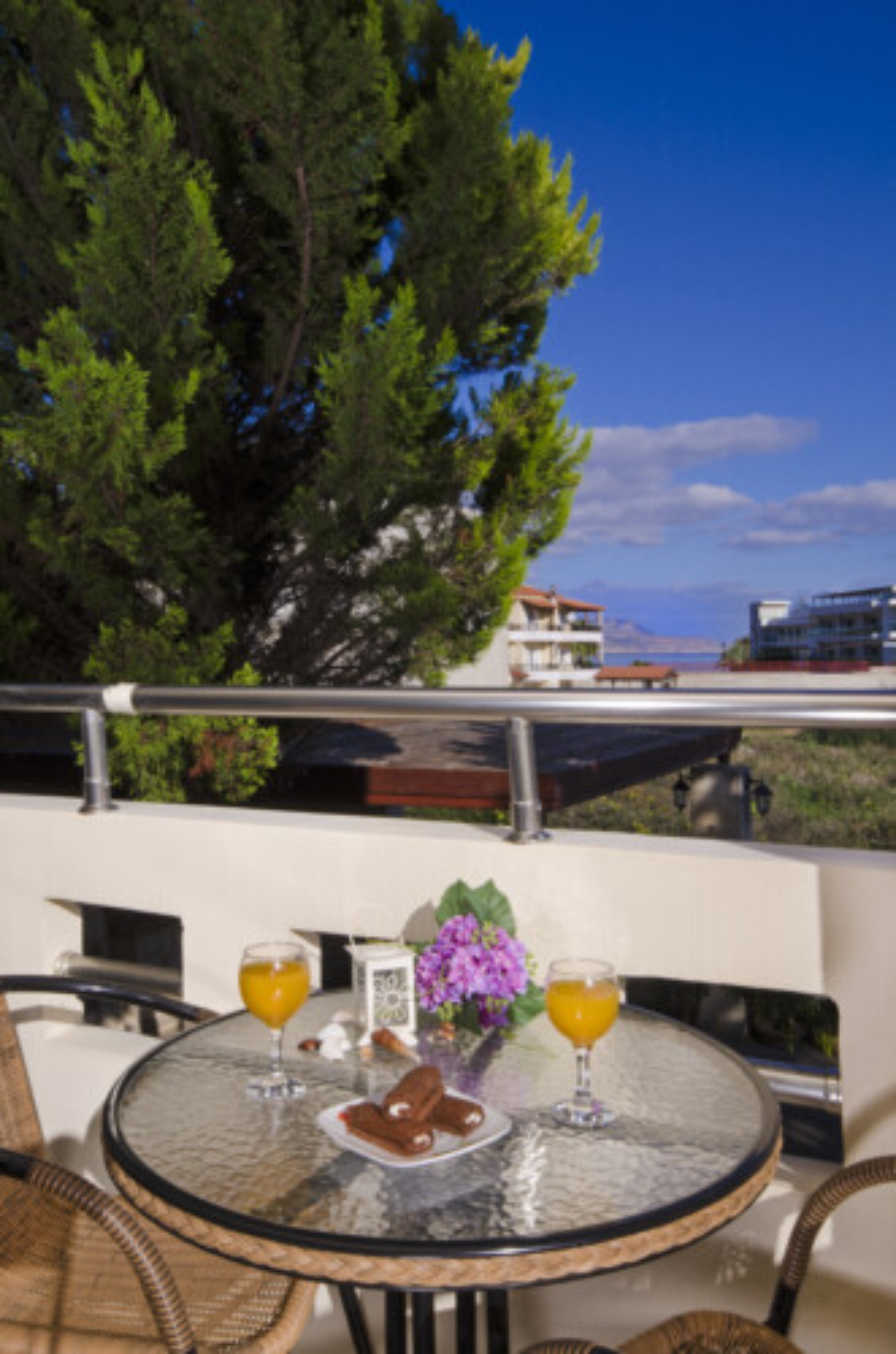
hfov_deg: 43.4
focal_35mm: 30
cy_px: 677
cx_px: 448
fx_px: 1125
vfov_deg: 62.0
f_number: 22
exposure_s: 1/50
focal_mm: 20
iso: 200
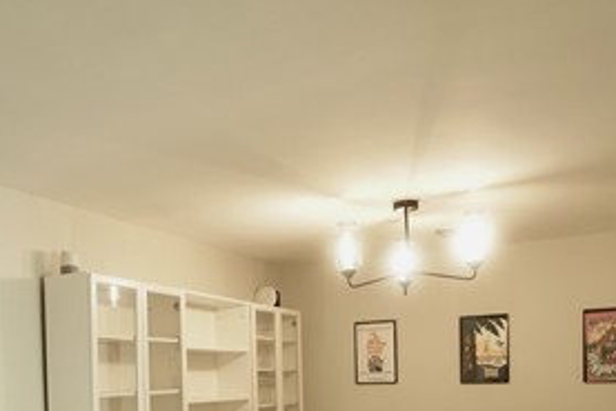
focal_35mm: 37
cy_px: 397
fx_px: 633
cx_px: 229
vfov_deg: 33.4
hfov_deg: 51.3
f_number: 4
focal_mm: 16
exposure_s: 1/60
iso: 1250
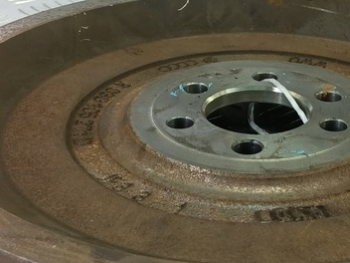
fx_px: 677
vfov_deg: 21.9
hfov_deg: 28.6
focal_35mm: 67
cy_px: 147
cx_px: 256
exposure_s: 1/50
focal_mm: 4.11
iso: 192
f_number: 1.6
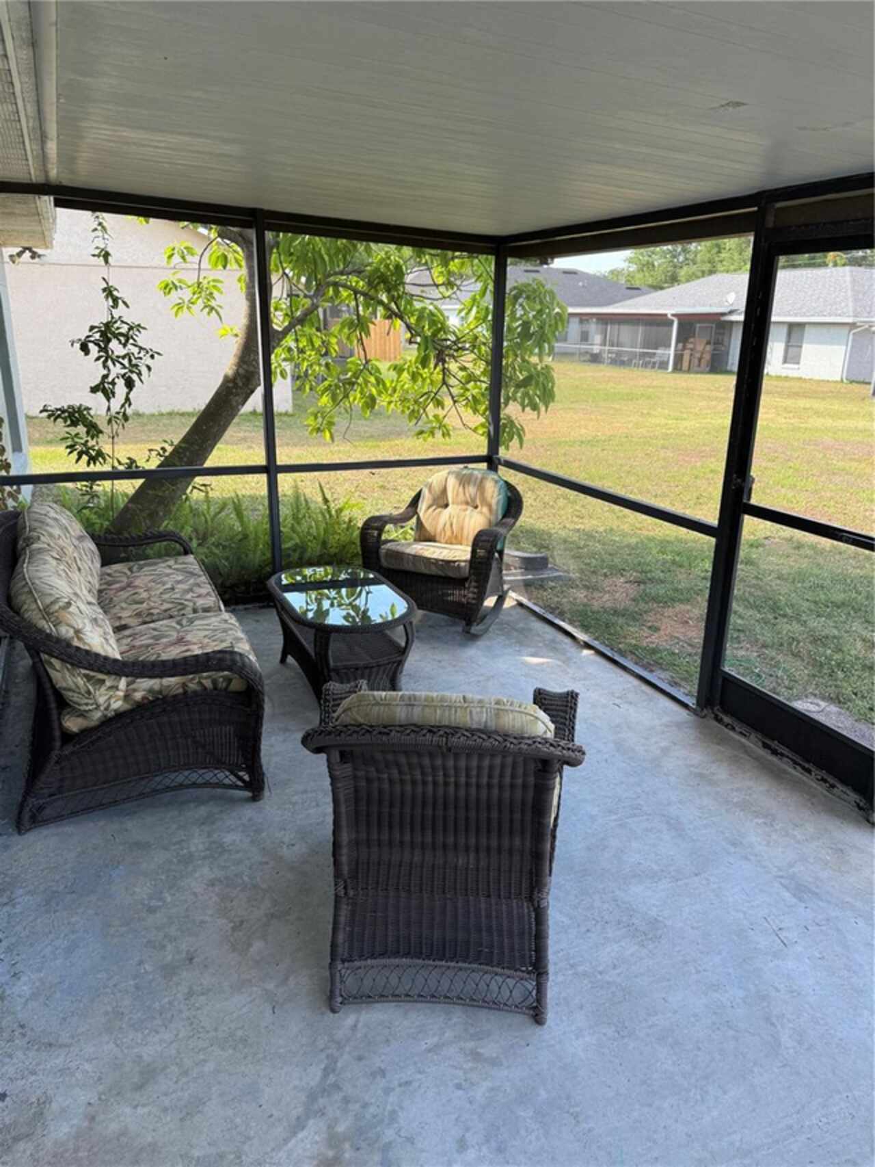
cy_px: 584
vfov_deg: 71.6
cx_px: 438
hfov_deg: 56.8
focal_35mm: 24
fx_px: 809
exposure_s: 1/277
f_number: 1.78
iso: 80
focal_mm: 6.76
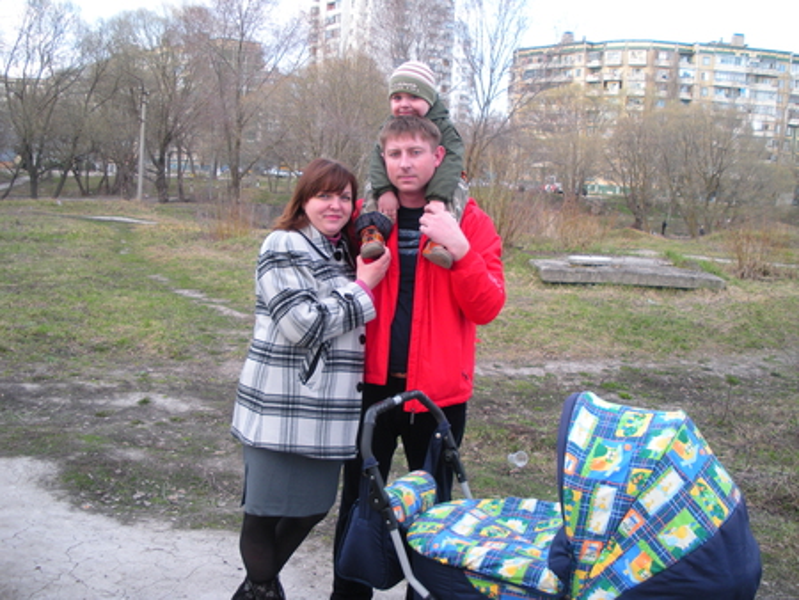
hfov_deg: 51.3
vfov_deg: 39.7
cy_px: 300
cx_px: 400
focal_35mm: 36
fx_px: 831
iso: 74
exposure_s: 1/57.4
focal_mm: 6.3
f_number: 3.5
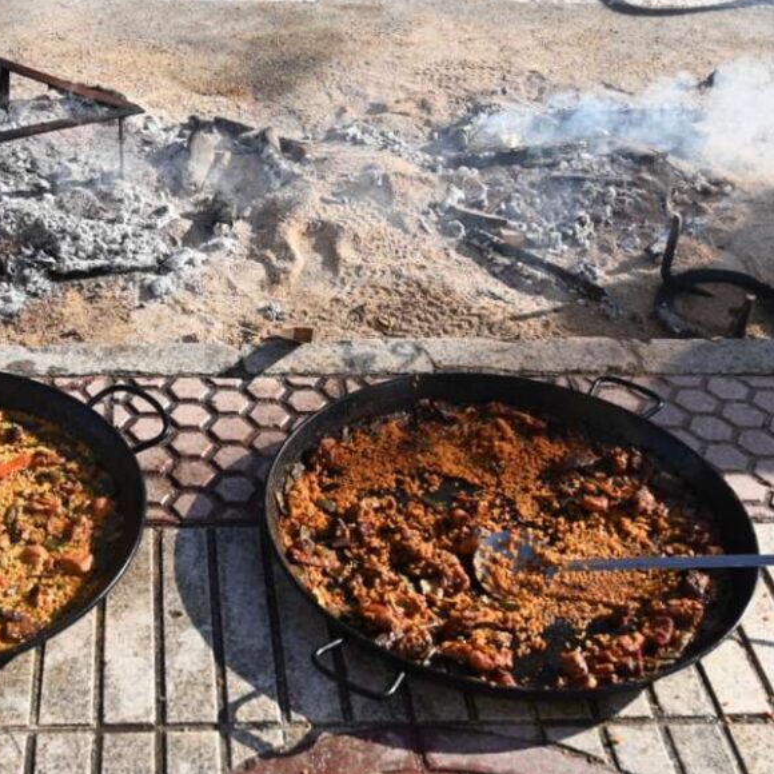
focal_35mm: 49
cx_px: 200
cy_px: 336
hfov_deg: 34.2
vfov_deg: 34.8
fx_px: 1233
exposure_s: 1/1667
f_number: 5.6
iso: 500
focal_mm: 32.5
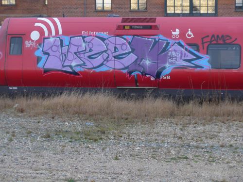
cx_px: 122
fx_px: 899
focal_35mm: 128
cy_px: 91
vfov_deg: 11.6
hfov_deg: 15.4
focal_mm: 27.3
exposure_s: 1/100
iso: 200
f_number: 5.4
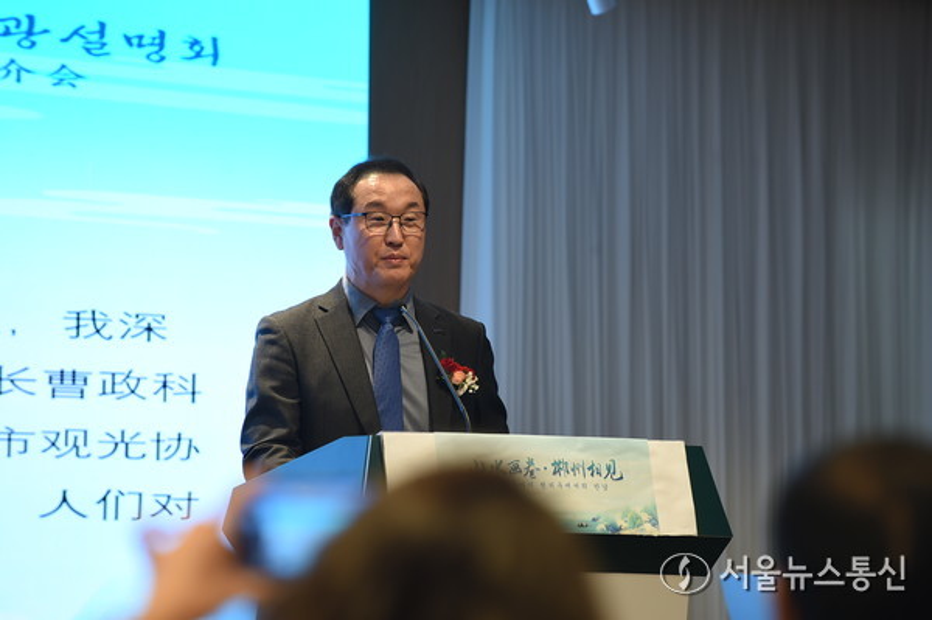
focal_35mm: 200
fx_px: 5173
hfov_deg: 10.3
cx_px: 466
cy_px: 310
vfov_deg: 6.9
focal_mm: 200
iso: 800
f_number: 5
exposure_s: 1/100
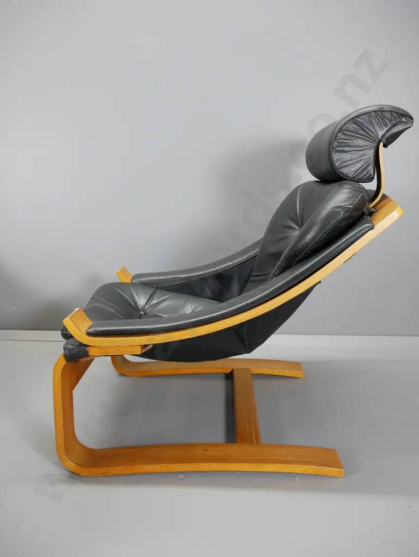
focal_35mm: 34
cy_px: 278
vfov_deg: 53.9
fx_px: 548
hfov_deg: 41.8
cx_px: 210
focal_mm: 17
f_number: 6.3
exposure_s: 1/15
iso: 800
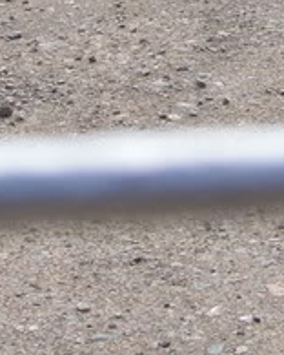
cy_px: -275
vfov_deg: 9.4
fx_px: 2049
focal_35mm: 195
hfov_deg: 7.9
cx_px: 209
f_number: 4
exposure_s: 1/218
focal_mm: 7.8
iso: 50
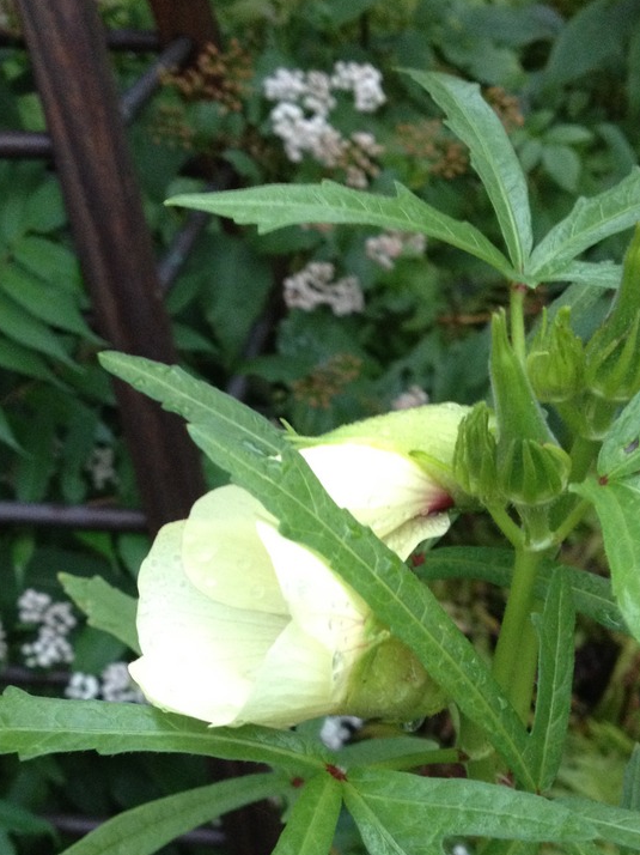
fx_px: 1258
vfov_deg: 37.0
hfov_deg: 28.5
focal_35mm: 51
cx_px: 282
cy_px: 595
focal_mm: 4.28
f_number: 2.4
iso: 250
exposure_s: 1/20
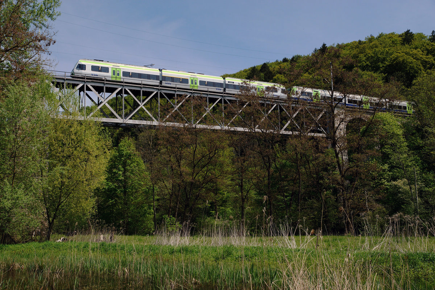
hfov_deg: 49.6
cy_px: 145
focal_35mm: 39
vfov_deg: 34.2
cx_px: 218
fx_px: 471
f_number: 5.6
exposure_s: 1/1000
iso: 200
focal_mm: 26
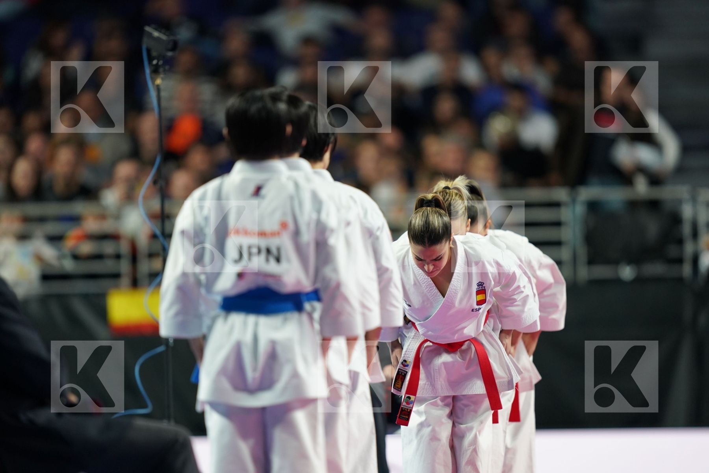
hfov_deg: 5.2
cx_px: 354
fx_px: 7877
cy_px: 236
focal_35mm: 400
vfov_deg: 3.4
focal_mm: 400
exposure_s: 1/500
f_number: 2.8
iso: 1250
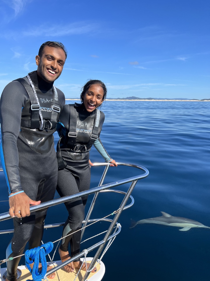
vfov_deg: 67.3
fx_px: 210
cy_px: 140
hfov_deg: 53.1
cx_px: 105
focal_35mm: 26
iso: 50
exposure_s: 1/3460
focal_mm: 5.7
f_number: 1.5
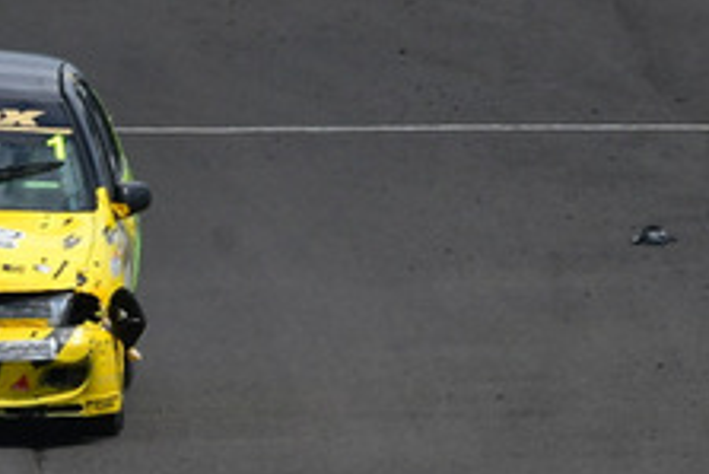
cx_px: -436
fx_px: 36083
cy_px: 286
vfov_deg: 0.8
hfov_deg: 1.1
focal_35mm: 1831
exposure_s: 1/640
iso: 250
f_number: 10
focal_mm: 340
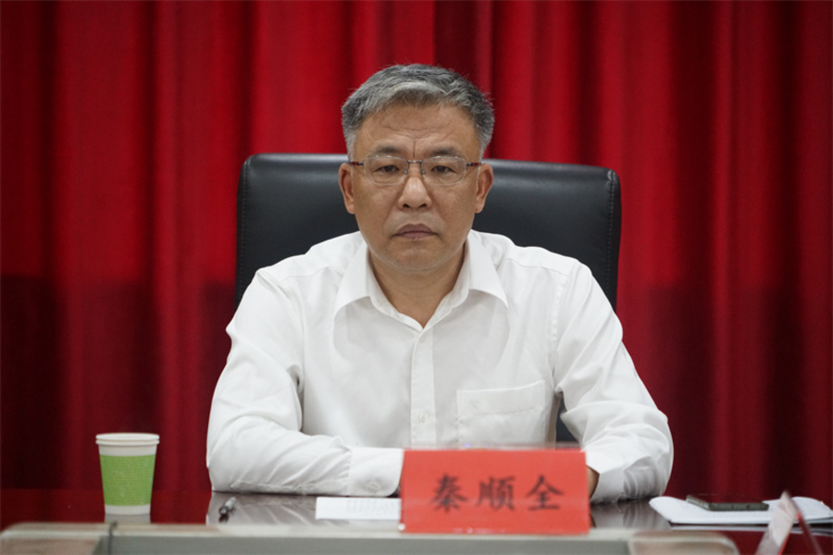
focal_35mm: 240
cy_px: 278
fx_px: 5553
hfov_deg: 8.6
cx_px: 416
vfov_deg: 5.7
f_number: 6.3
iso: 6400
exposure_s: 1/160
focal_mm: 240
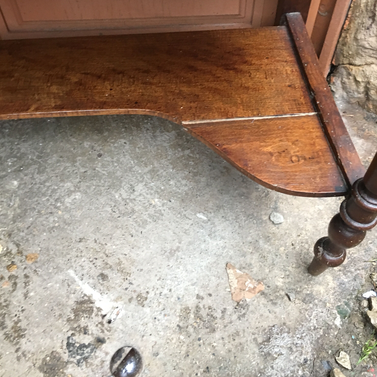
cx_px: 189
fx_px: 431
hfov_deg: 47.2
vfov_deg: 46.7
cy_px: 138
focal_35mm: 35
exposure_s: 1/33
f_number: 2.2
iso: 200
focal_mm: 4.15
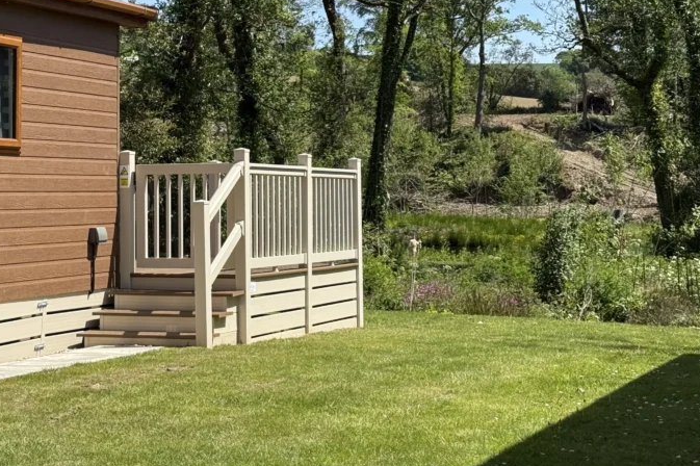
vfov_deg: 17.7
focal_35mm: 76
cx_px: 241
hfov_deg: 26.5
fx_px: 1477
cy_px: 71
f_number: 1.78
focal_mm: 6.76
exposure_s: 1/3891
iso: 80
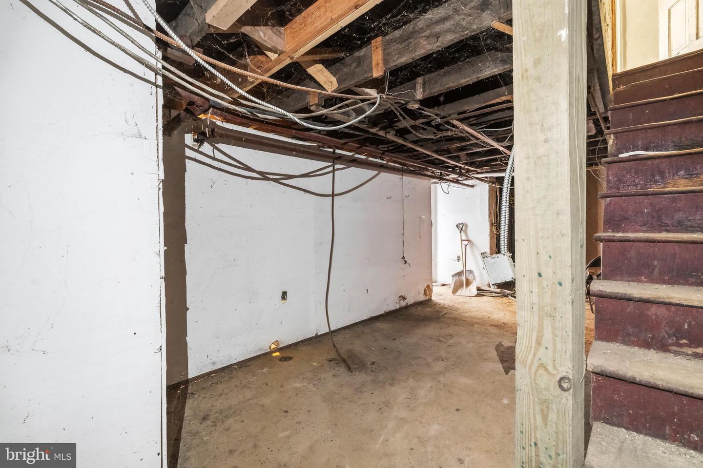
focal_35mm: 16
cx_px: 352
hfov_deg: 96.7
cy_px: 234
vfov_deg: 73.7
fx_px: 312
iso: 6400
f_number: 7.1
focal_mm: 16
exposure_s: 1/13
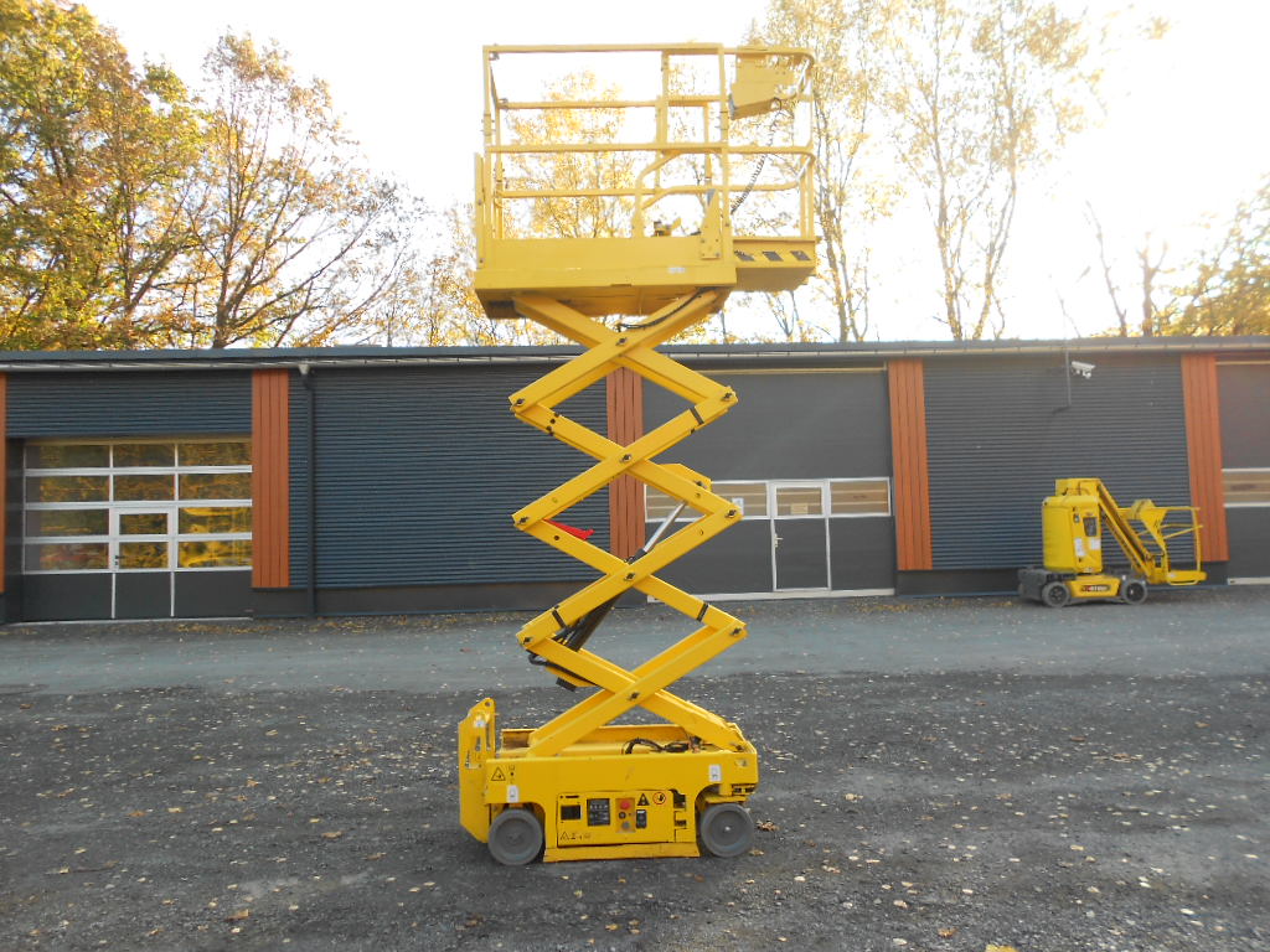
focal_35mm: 26
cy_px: 476
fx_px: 954
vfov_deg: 53.1
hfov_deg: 67.3
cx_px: 635
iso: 80
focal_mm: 4.6
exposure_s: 1/160
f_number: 3.2
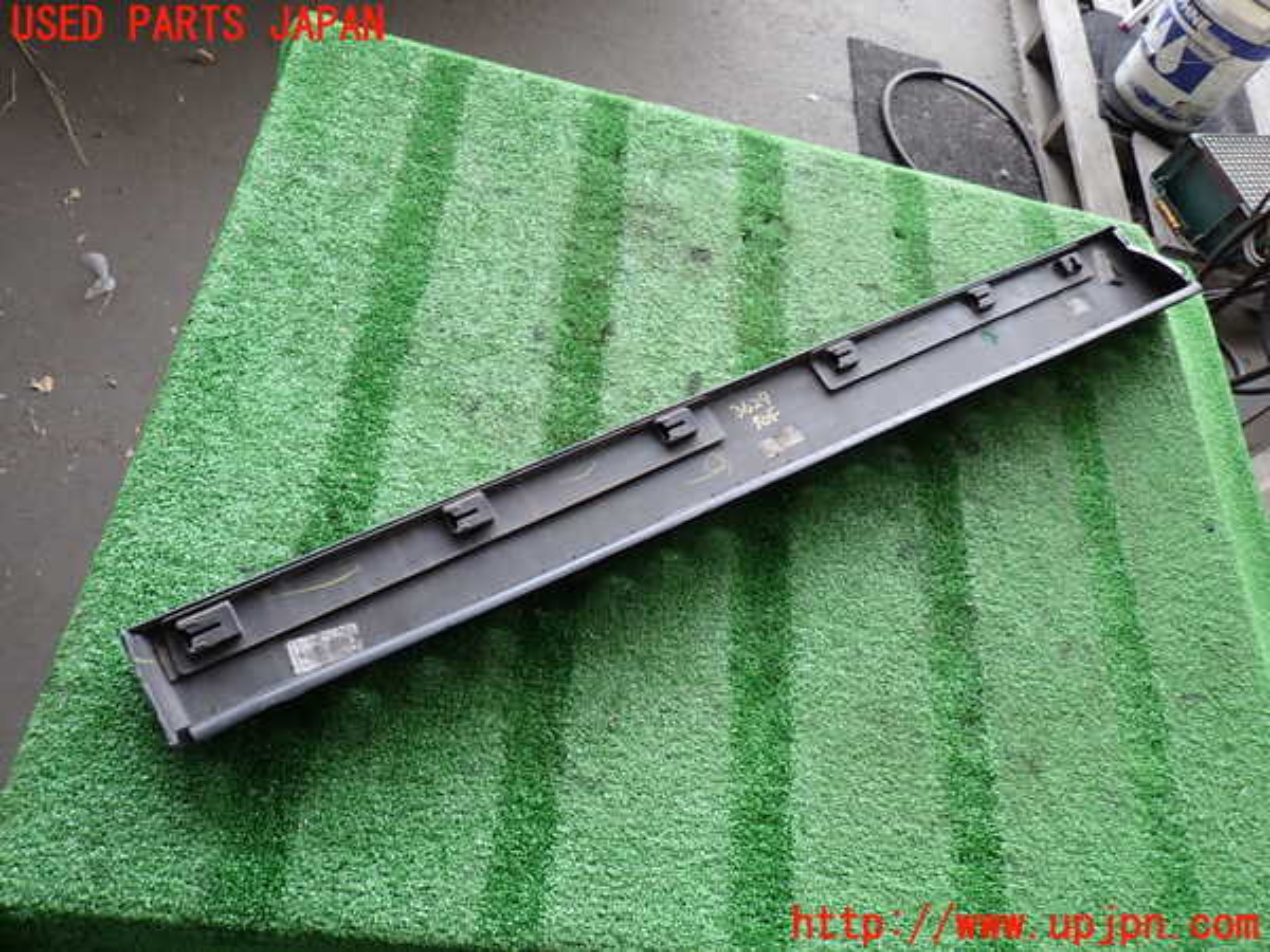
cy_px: 476
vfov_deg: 54.9
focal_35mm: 25
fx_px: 917
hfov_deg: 69.4
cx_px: 635
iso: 100
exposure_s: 1/60
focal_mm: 4.5
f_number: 2
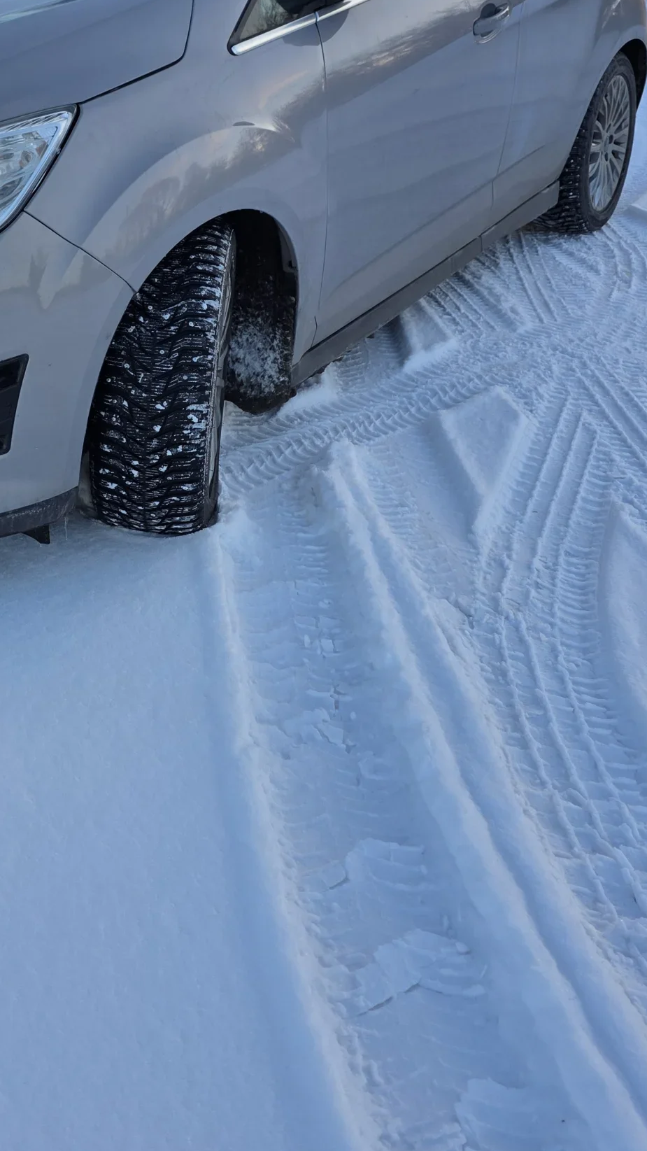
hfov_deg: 28.9
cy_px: 360
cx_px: 34
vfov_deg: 50.4
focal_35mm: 39
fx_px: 1190
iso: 80
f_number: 1.7
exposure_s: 1/1751
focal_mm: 6.3
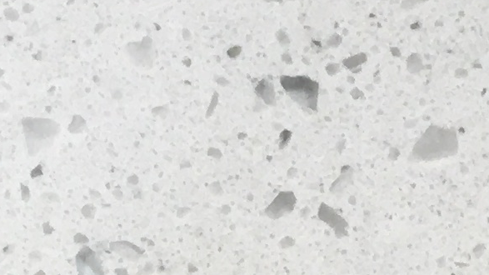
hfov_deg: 9.3
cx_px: -517
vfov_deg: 5.1
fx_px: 2813
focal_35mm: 217
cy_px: 986
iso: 32
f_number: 2.2
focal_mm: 4.15
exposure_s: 1/100
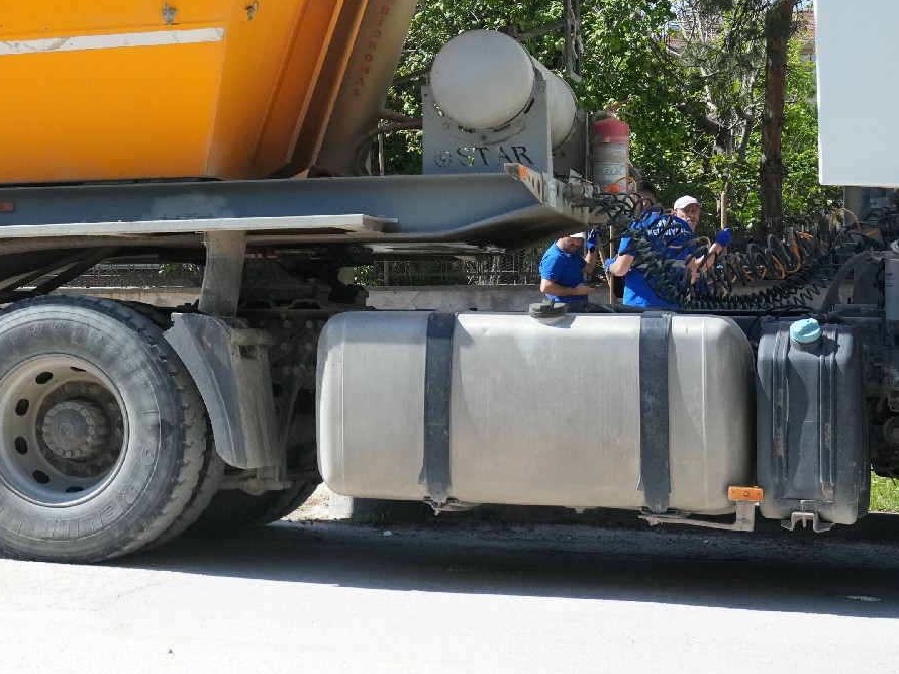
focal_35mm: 83
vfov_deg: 17.6
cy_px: 134
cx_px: -205
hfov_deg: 21.7
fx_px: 2155
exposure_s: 1/3200
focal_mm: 32
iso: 1600
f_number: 5.6
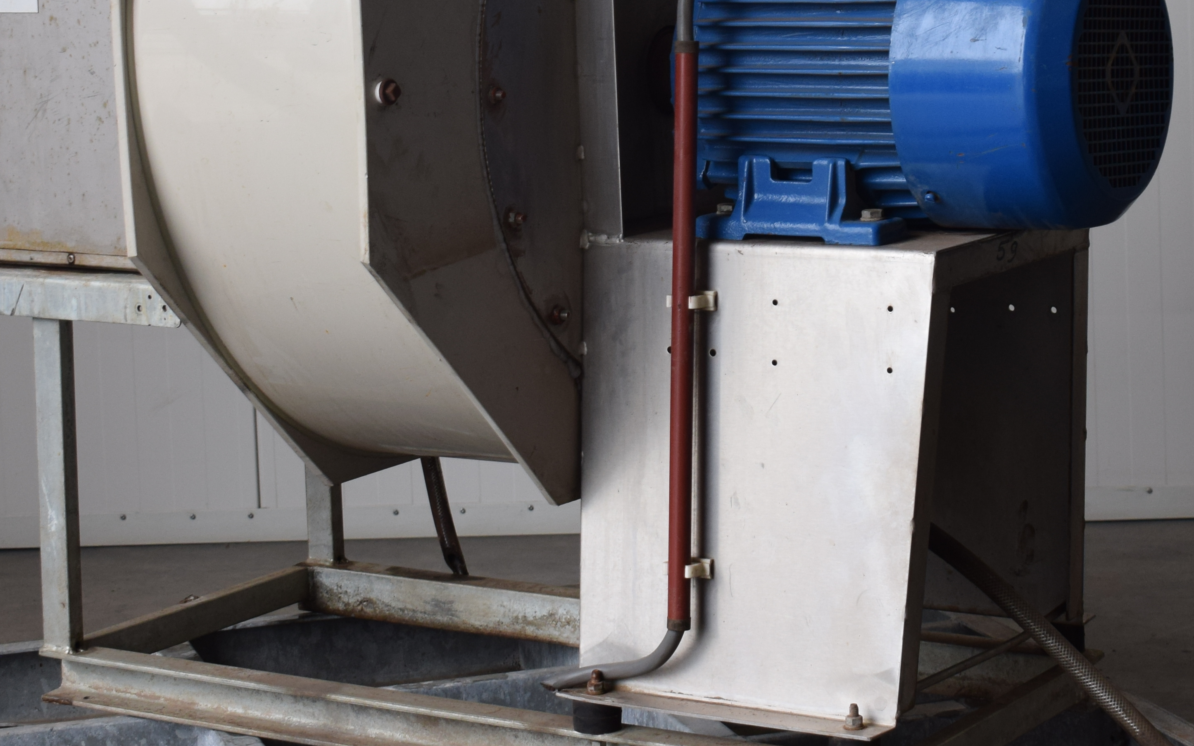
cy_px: 48
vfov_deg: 14.0
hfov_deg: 22.5
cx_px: 679
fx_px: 2995
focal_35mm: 92
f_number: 7.1
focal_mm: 29
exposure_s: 1/160
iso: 400
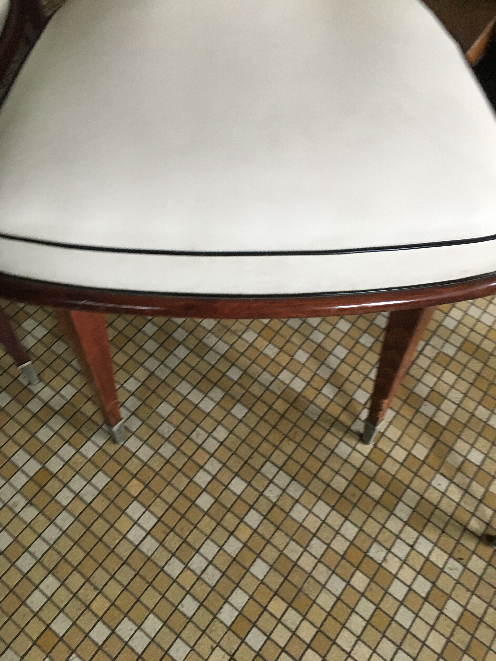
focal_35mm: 29
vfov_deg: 61.7
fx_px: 554
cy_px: 330
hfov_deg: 48.2
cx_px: 248
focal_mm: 4.15
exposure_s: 1/20
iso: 200
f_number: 2.2
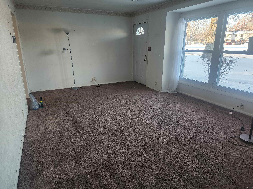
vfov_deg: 58.9
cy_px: 94
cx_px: 126
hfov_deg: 73.9
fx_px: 168
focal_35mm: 23
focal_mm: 6.4
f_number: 1.8
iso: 200
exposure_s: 1/120
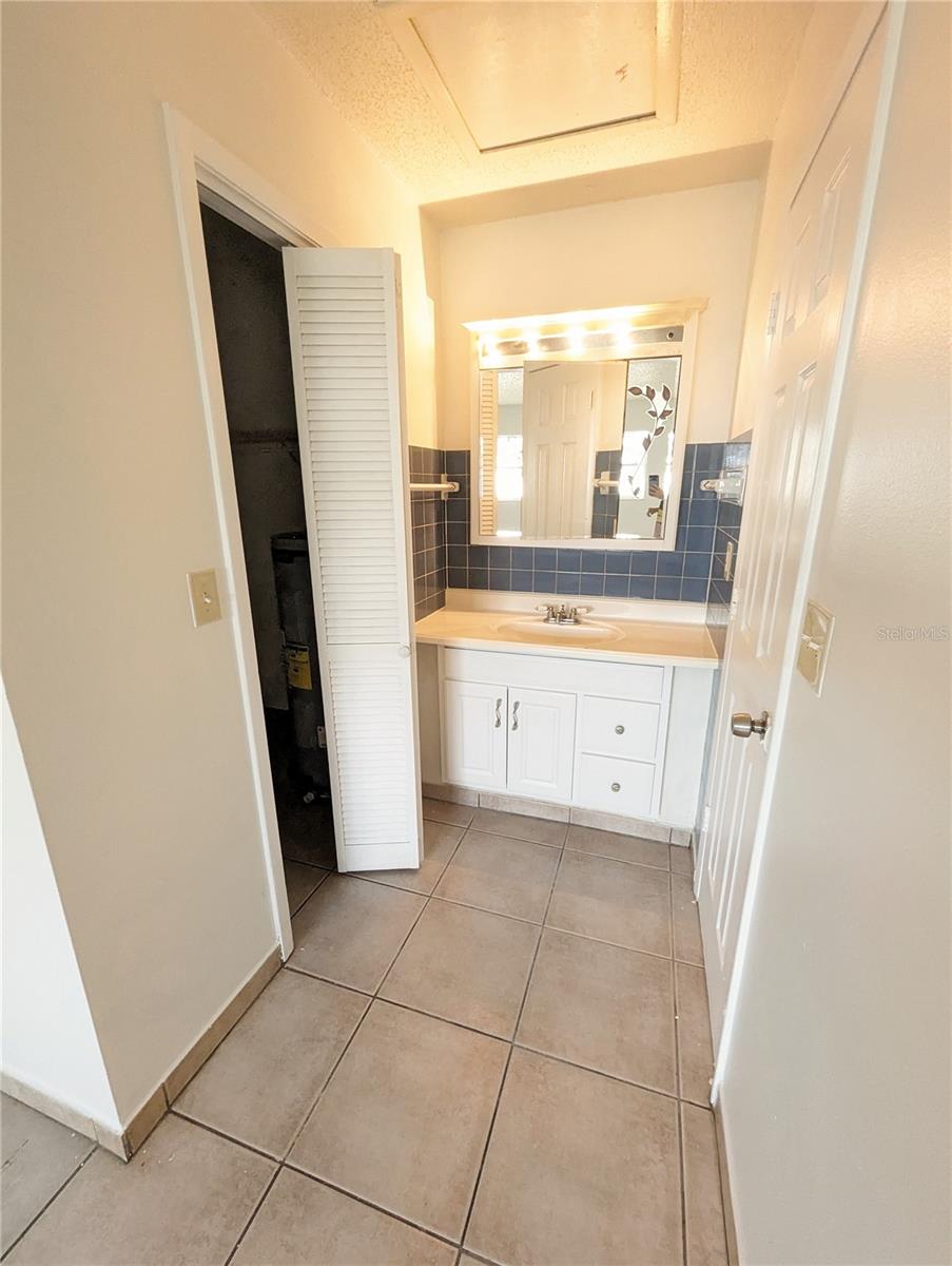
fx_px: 476
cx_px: 476
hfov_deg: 90.0
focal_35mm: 13
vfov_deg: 106.1
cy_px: 633
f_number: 2.2
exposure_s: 1/52
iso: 940
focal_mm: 1.95
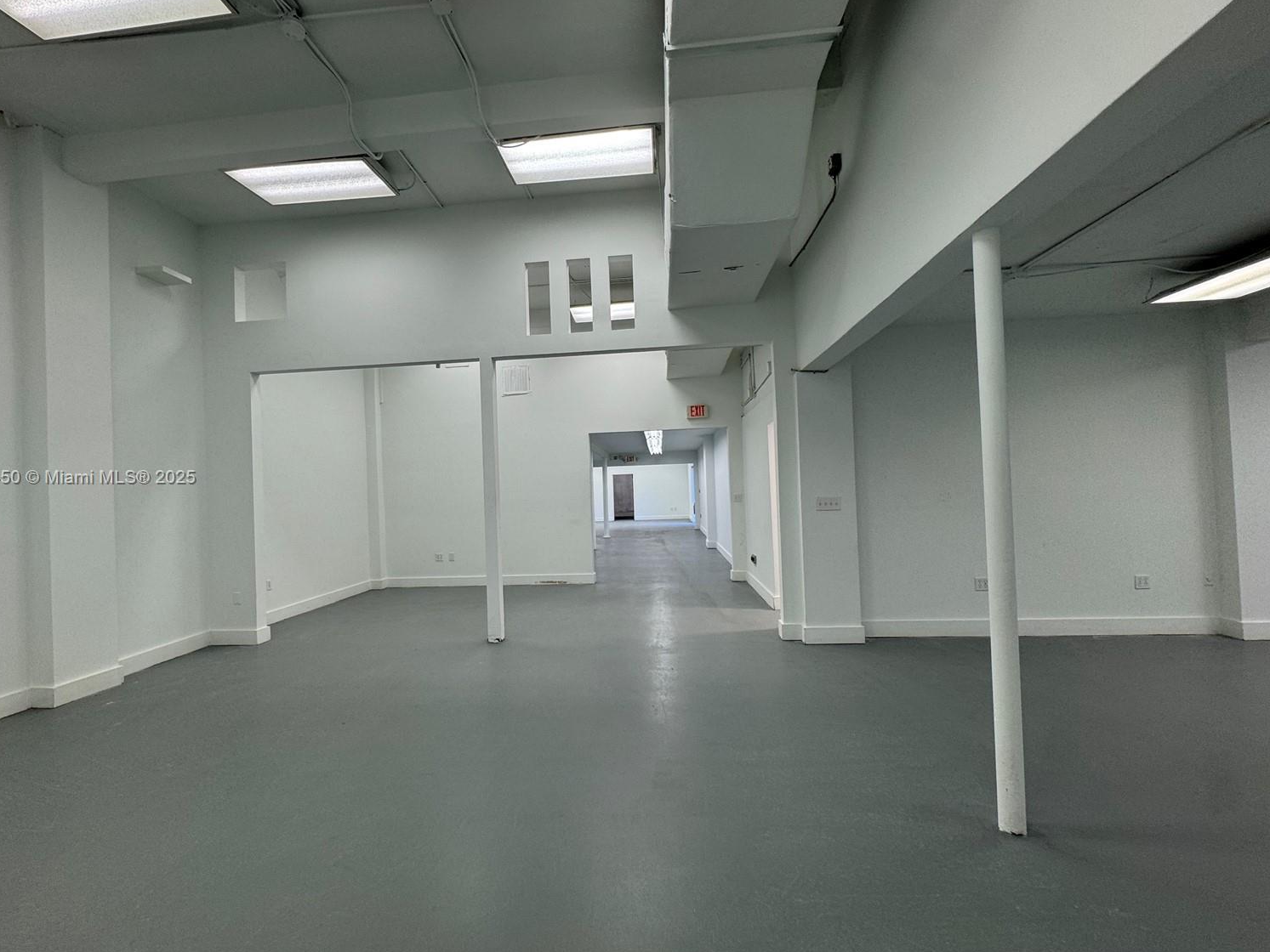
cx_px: 604
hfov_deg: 98.1
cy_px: 479
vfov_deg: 81.8
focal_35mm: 15
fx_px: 550
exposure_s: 1/120
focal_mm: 2.22
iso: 80
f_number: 2.2
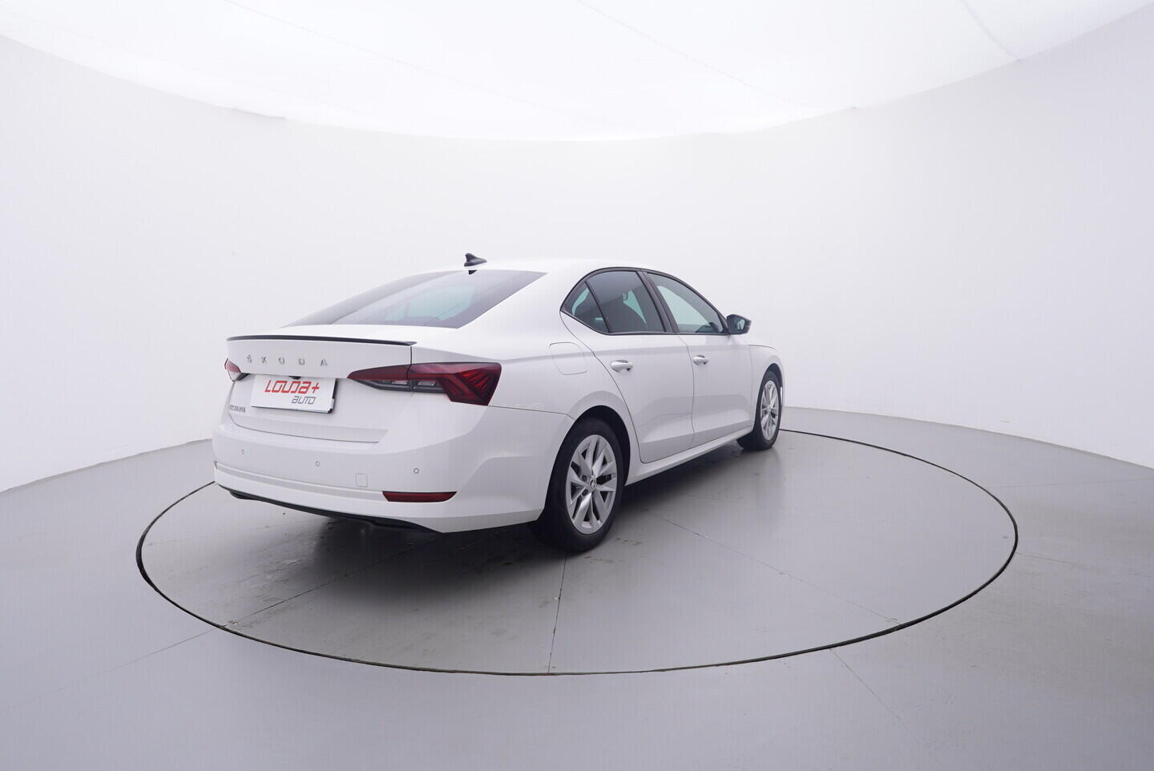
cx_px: 577
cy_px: 386
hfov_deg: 77.3
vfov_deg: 56.2
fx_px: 722
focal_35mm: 22
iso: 200
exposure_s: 1/80
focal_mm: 15
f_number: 5
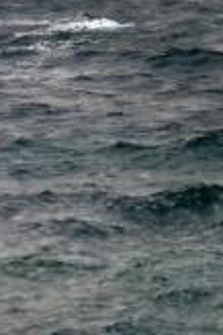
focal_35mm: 256
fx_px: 2384
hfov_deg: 5.3
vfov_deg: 7.9
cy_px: -129
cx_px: 385
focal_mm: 70
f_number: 5
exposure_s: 1/100
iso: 160
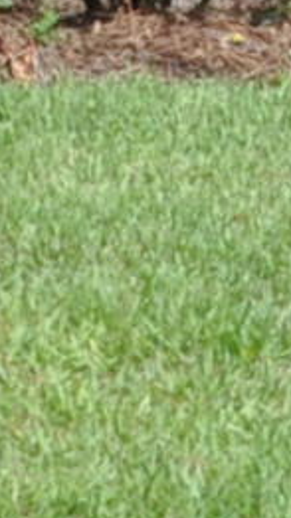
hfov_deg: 2.8
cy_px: -411
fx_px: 5937
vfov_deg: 4.9
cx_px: 36
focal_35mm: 432
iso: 200
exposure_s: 1/160
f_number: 6.3
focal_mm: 24
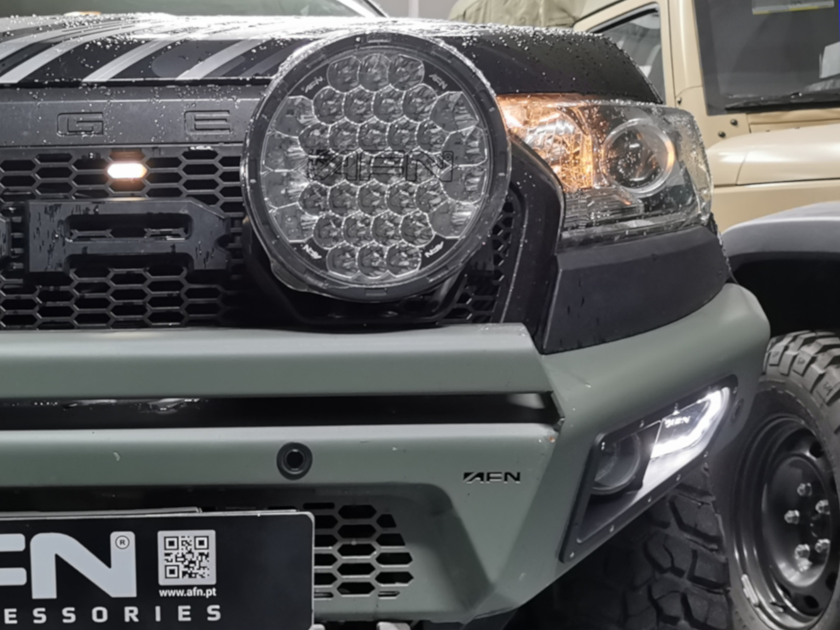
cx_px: 420
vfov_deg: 53.1
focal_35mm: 26
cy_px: 315
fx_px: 631
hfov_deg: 67.3
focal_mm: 4.25
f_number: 1.8
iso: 160
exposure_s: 1/60
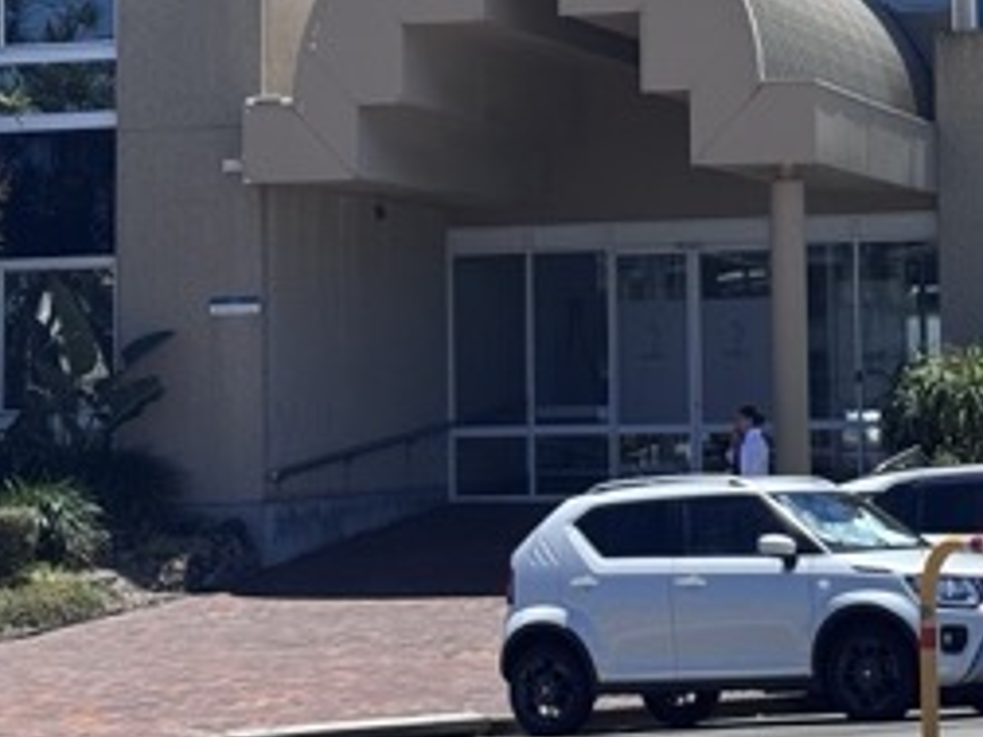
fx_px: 3464
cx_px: 745
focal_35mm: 122
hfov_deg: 16.1
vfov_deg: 12.0
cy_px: -4
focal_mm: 6.76
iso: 64
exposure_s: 1/4049
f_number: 1.78
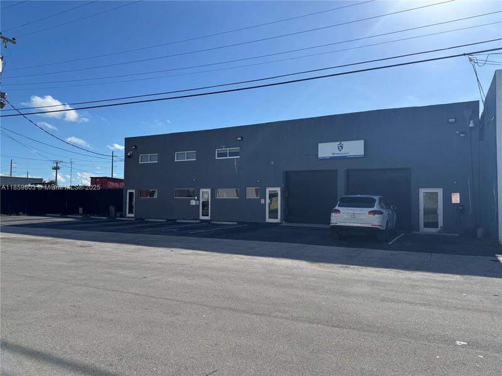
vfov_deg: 56.8
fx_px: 348
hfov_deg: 71.6
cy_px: 188
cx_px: 251
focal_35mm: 24
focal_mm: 6.76
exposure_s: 1/7092
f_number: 1.78
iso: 80
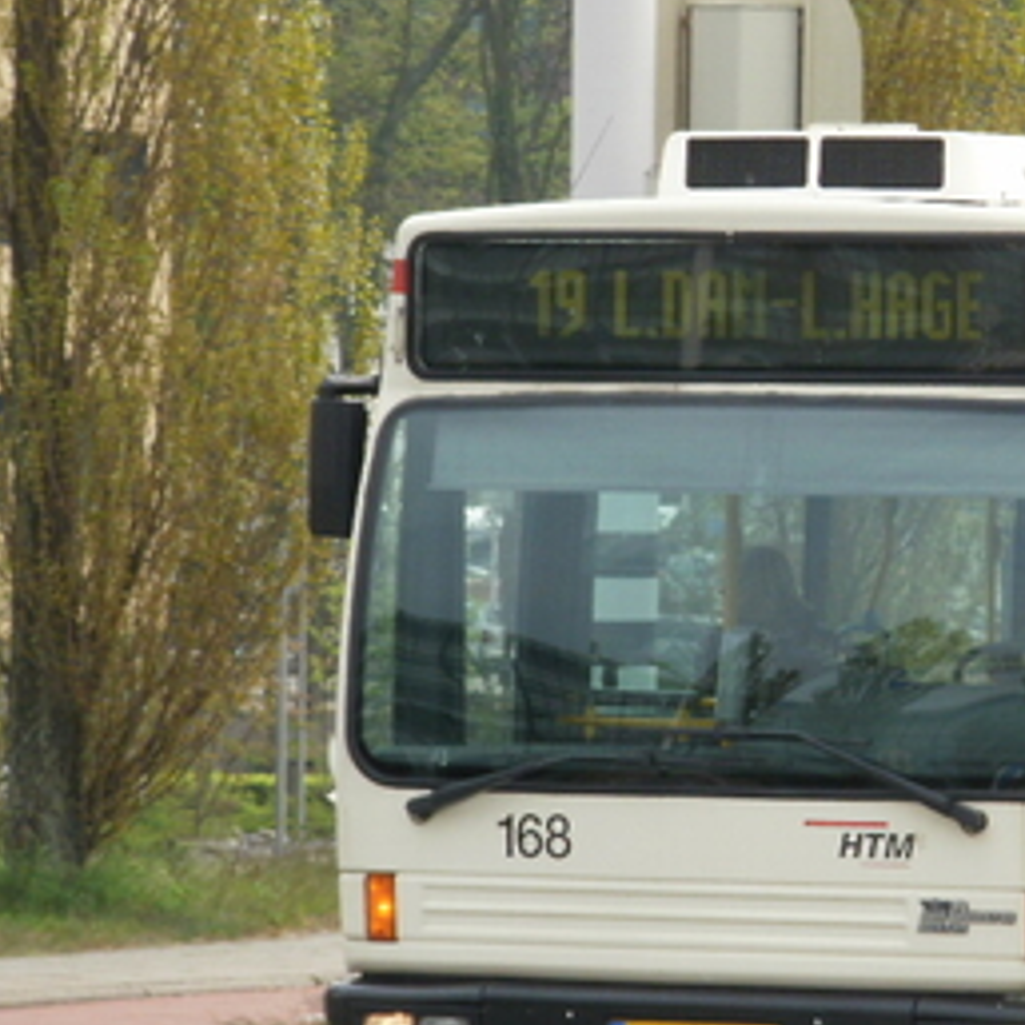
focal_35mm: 307
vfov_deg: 5.7
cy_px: 698
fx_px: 10285
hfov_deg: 5.7
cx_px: 1177
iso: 100
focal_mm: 26
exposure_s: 1/250
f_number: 5.4
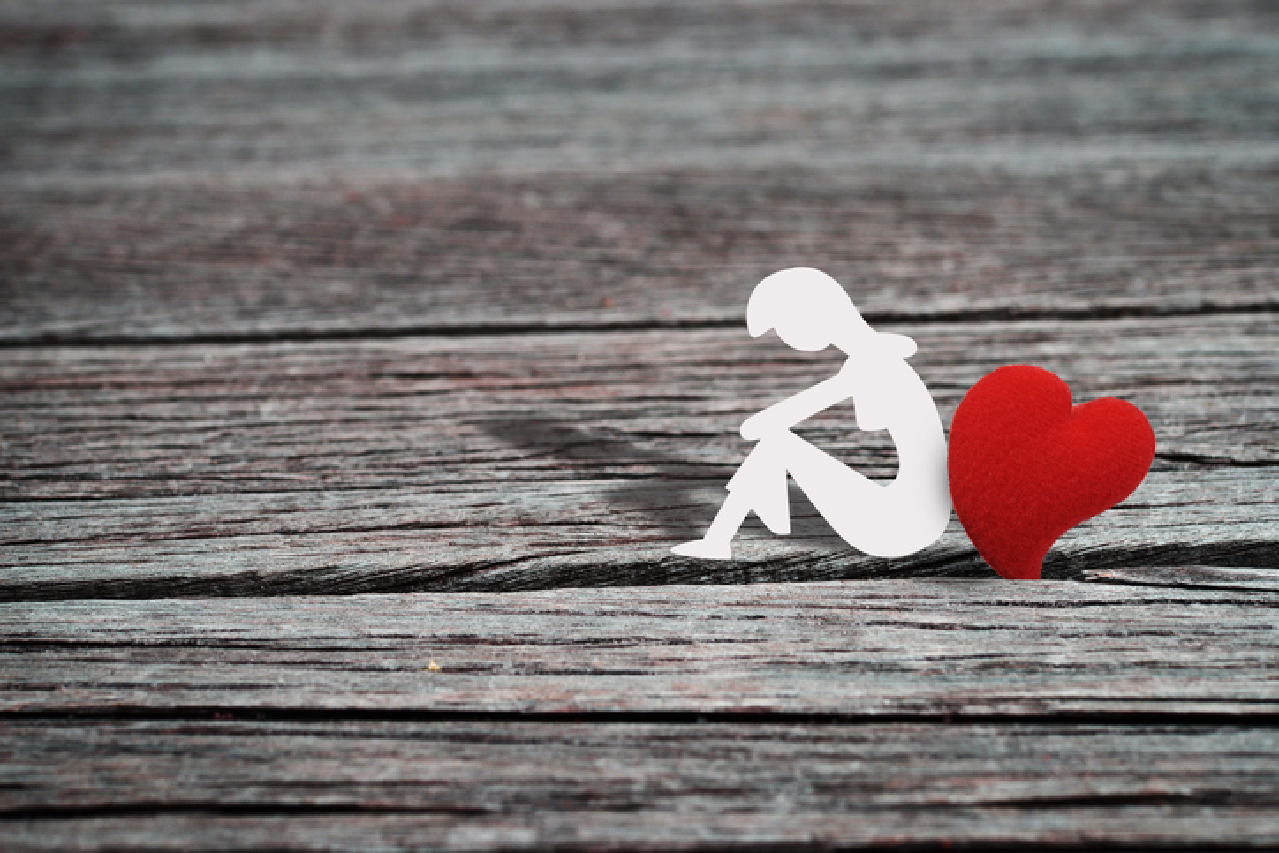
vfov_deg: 22.6
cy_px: 426
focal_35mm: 60
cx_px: 640
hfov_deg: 33.4
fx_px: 2132
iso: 400
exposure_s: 1/400
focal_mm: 60
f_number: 6.3
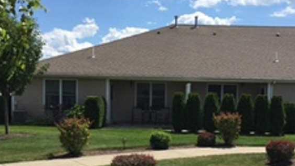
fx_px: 352
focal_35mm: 45
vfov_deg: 26.4
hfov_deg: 45.4
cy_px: 111
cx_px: 163
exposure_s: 1/2639
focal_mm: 4.15
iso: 32
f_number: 2.2
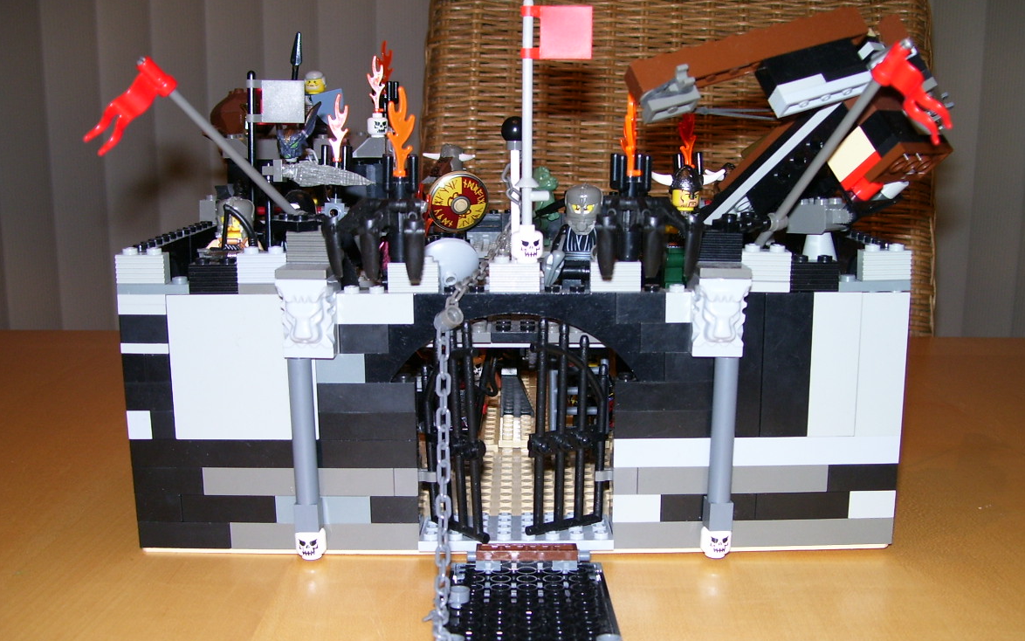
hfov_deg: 50.4
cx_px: 519
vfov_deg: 32.7
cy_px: 389
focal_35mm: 39
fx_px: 1090
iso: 80
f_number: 2.7
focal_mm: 6
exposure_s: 1/60
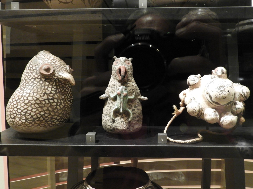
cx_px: 126
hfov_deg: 52.6
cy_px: 94
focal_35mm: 35
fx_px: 256
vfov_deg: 40.7
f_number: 3.8
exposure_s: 1/2.5
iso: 800
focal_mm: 6.3
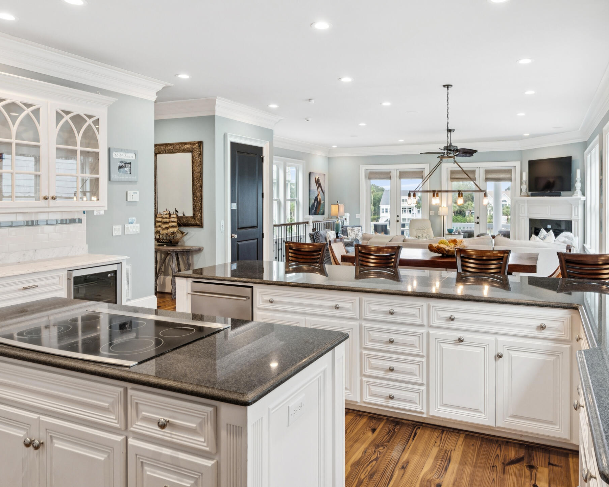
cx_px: 363
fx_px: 451
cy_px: 211
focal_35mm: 25
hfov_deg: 67.5
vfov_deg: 56.6
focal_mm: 16
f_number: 8
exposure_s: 1/13
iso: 400
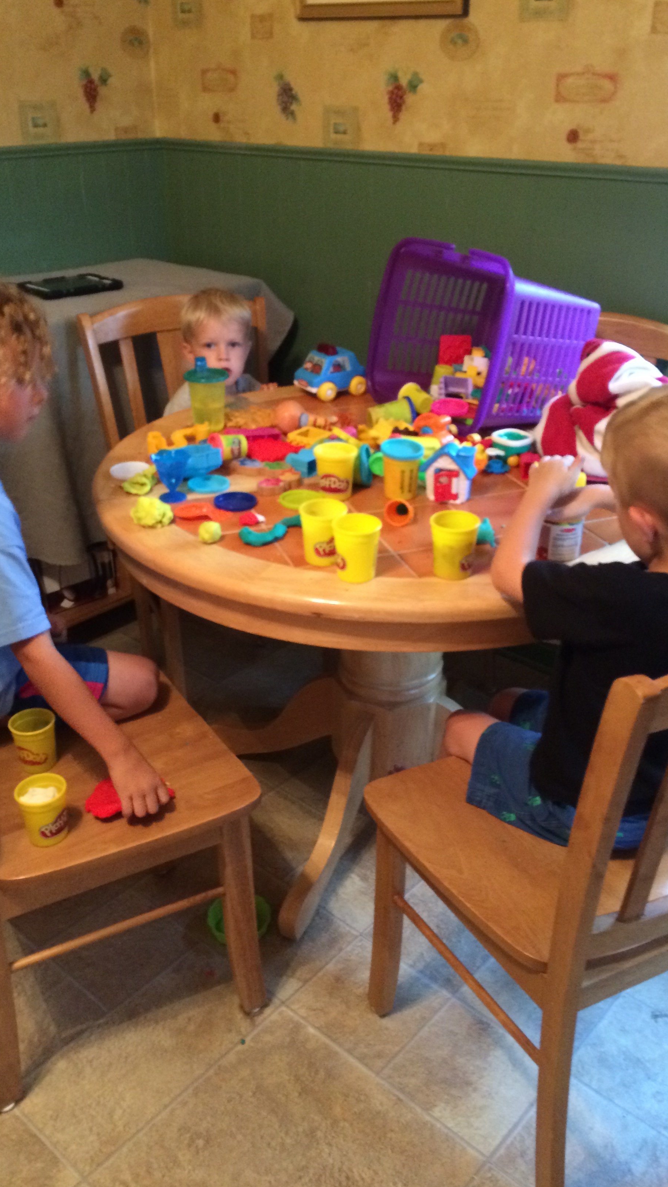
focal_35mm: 32
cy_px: 594
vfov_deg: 61.0
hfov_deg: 36.7
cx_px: 317
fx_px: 1008
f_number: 2.2
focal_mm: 4.15
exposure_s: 1/15
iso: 320
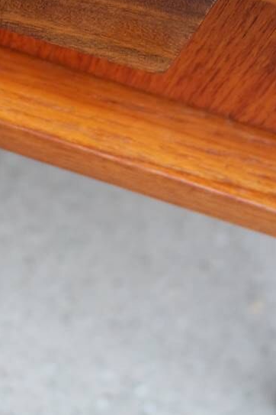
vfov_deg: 28.0
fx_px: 805
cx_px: 22
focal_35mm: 70
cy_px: 57
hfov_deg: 19.1
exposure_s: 1/40
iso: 400
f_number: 3.5
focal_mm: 22
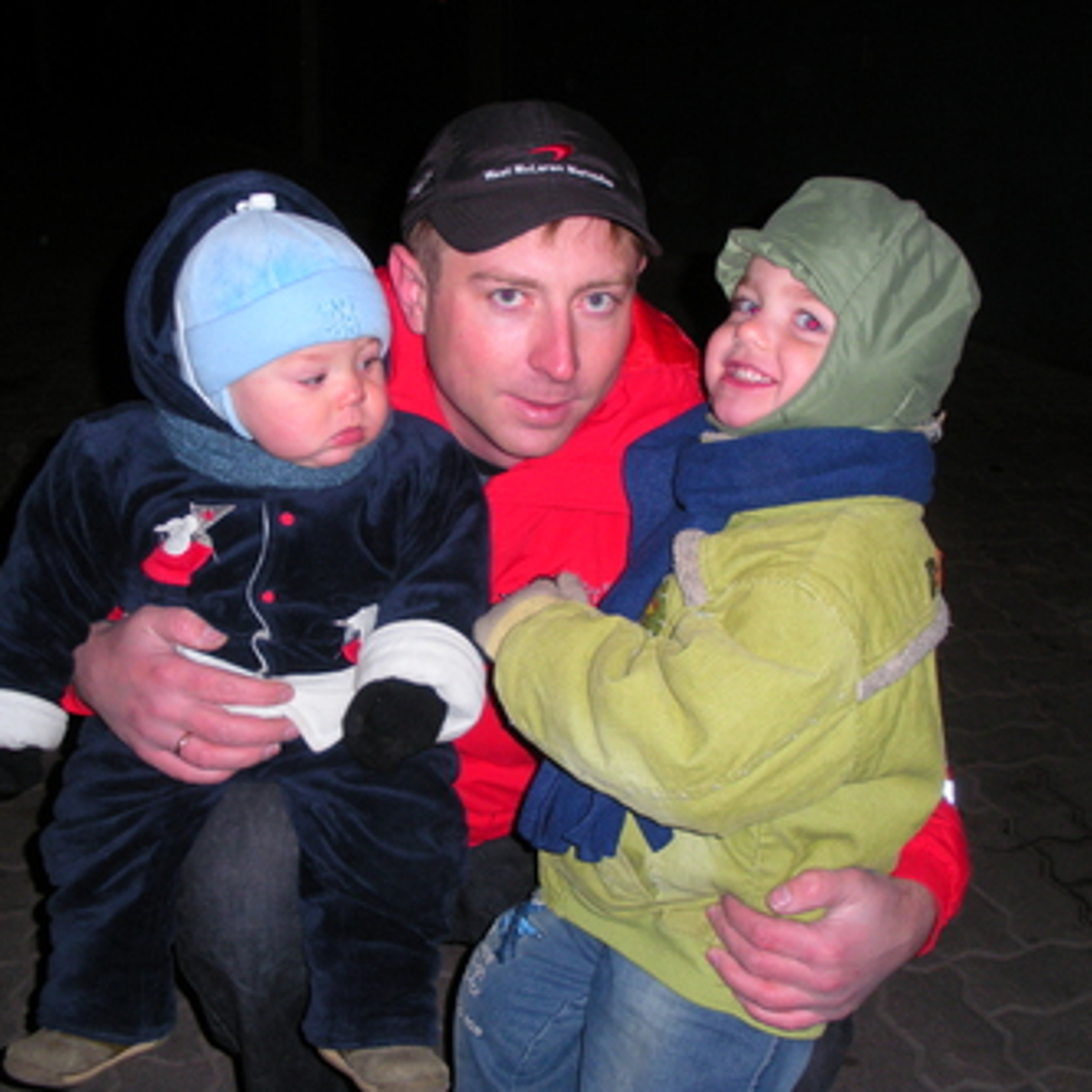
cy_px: 541
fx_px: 1535
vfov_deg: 39.2
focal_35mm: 43
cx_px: 518
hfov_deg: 39.2
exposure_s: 1/60
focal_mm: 6.3
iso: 148
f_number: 3.5
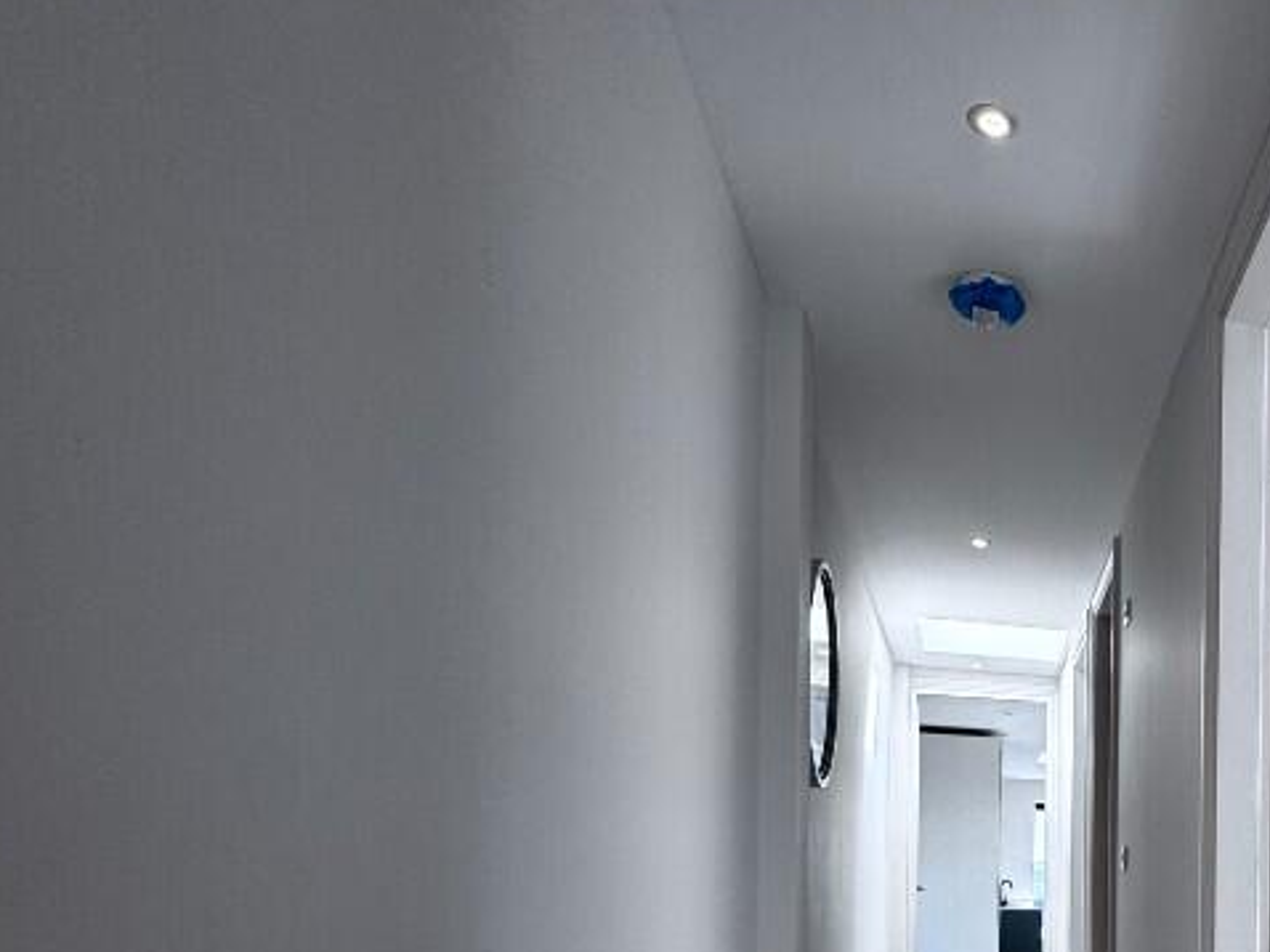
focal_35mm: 30
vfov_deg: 41.8
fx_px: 1100
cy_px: 907
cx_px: 1289
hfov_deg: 48.5
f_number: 2.2
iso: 40
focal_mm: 2.22
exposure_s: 1/140
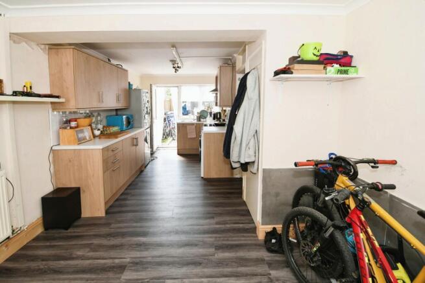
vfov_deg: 77.4
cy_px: 142
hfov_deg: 100.4
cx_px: 212
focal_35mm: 15
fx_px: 177
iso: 125
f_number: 4.5
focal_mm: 10
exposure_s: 1/60
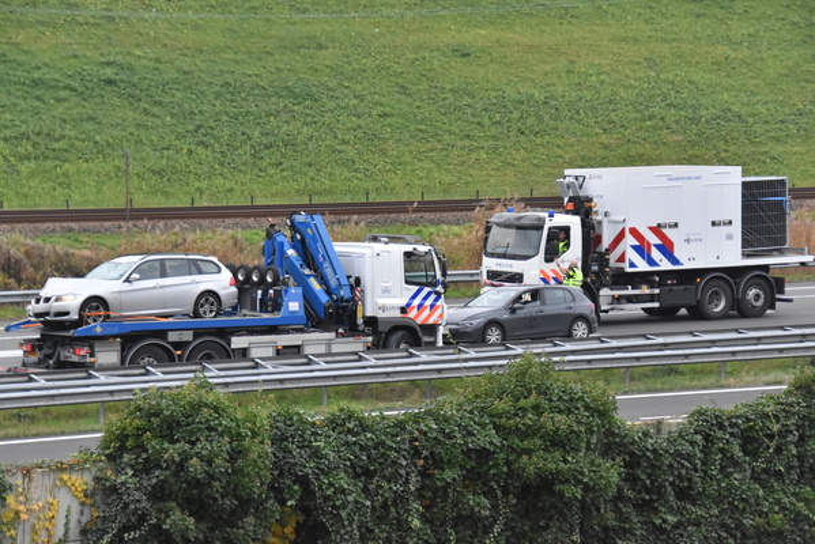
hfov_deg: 11.2
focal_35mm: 183
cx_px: 408
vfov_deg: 7.5
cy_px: 272
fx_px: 4145
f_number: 7.1
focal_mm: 122
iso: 2500
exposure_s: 1/640
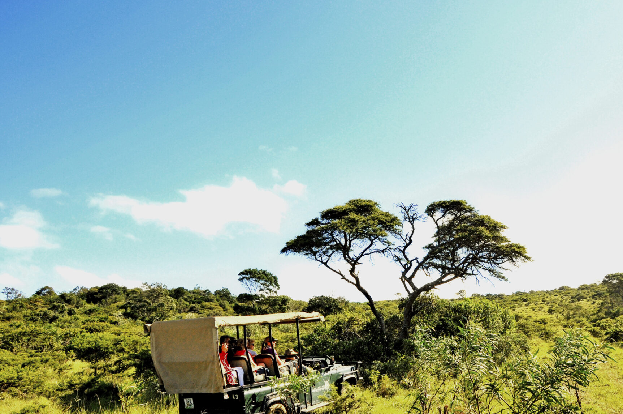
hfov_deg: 60.1
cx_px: 352
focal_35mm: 31
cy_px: 217
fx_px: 536
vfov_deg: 42.2
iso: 320
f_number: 9
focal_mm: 18
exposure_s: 1/500
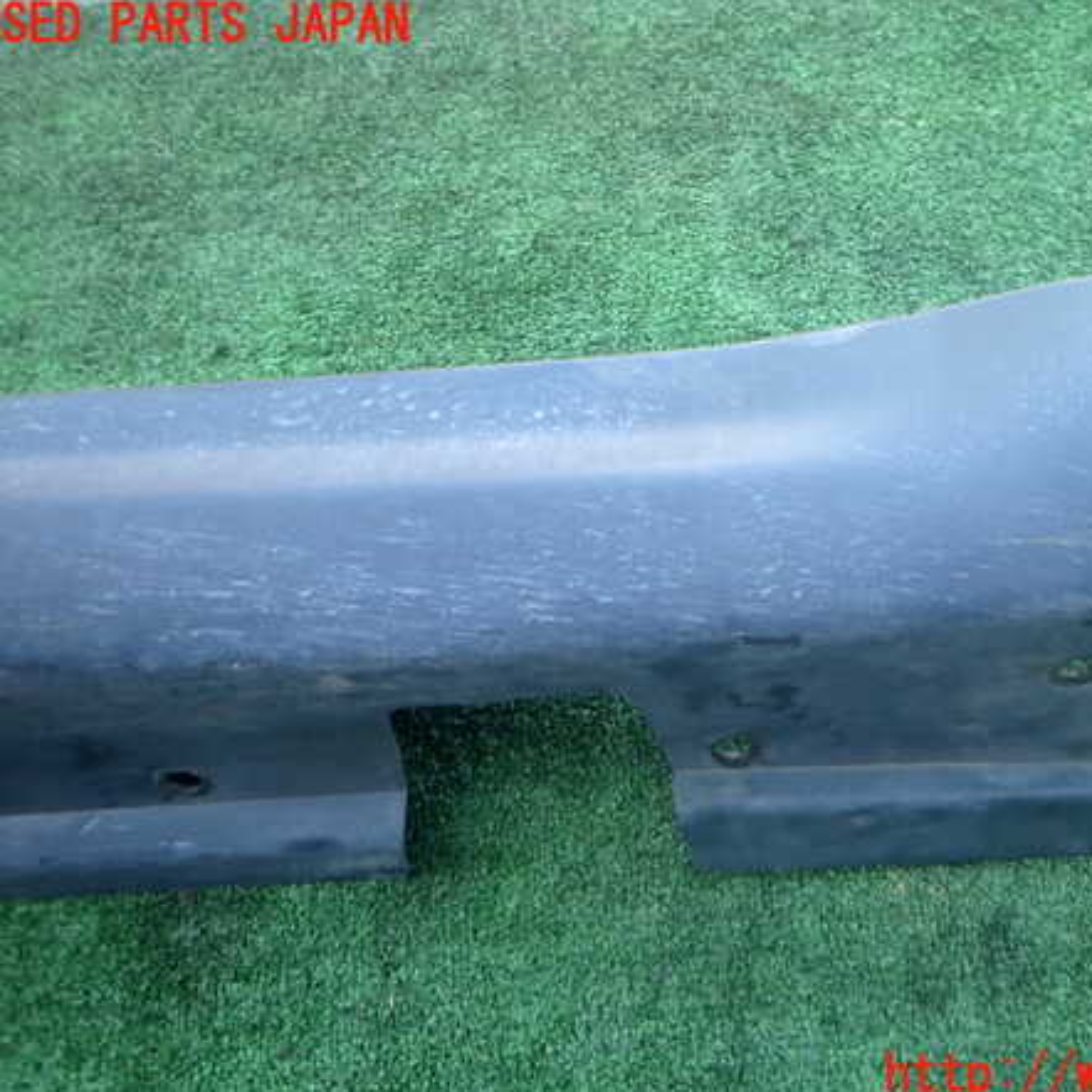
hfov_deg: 53.3
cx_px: 702
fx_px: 1071
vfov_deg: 54.0
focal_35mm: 30
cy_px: 551
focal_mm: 4.5
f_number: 2
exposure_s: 1/125
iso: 200
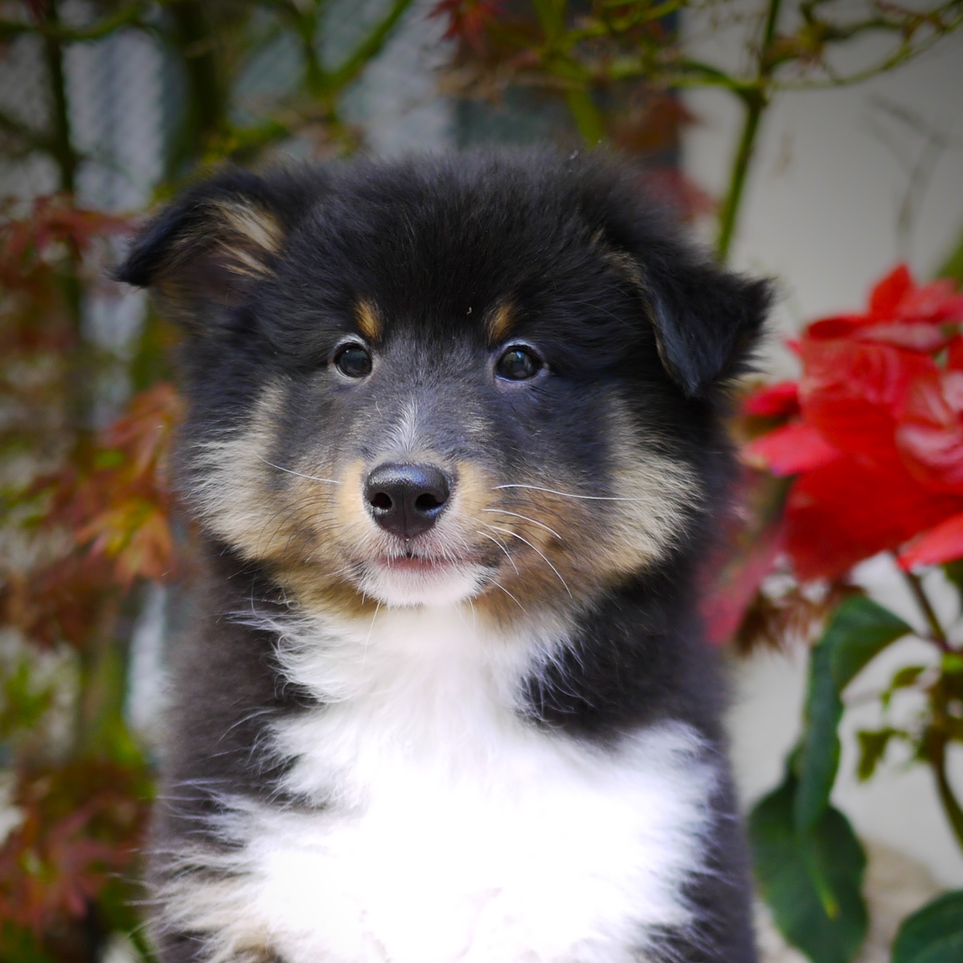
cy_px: 800
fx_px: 2486
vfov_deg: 21.6
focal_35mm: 79
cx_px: 491
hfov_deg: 21.9
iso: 160
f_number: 1.7
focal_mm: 20
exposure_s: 1/250
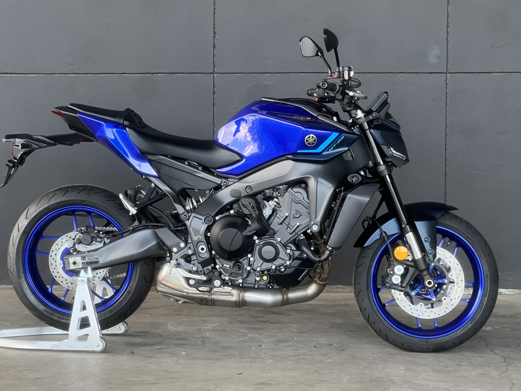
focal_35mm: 99
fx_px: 1490
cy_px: 178
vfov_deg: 14.9
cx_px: 254
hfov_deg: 19.8
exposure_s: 1/99
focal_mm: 9
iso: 125
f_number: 2.8
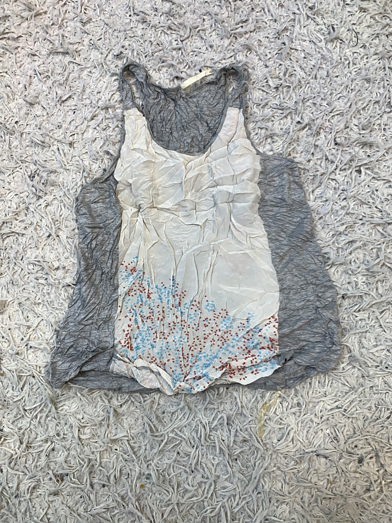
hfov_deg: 53.1
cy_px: 262
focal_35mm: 26
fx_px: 393
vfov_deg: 67.3
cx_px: 196
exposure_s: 1/100
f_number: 1.8
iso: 40
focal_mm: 4.25
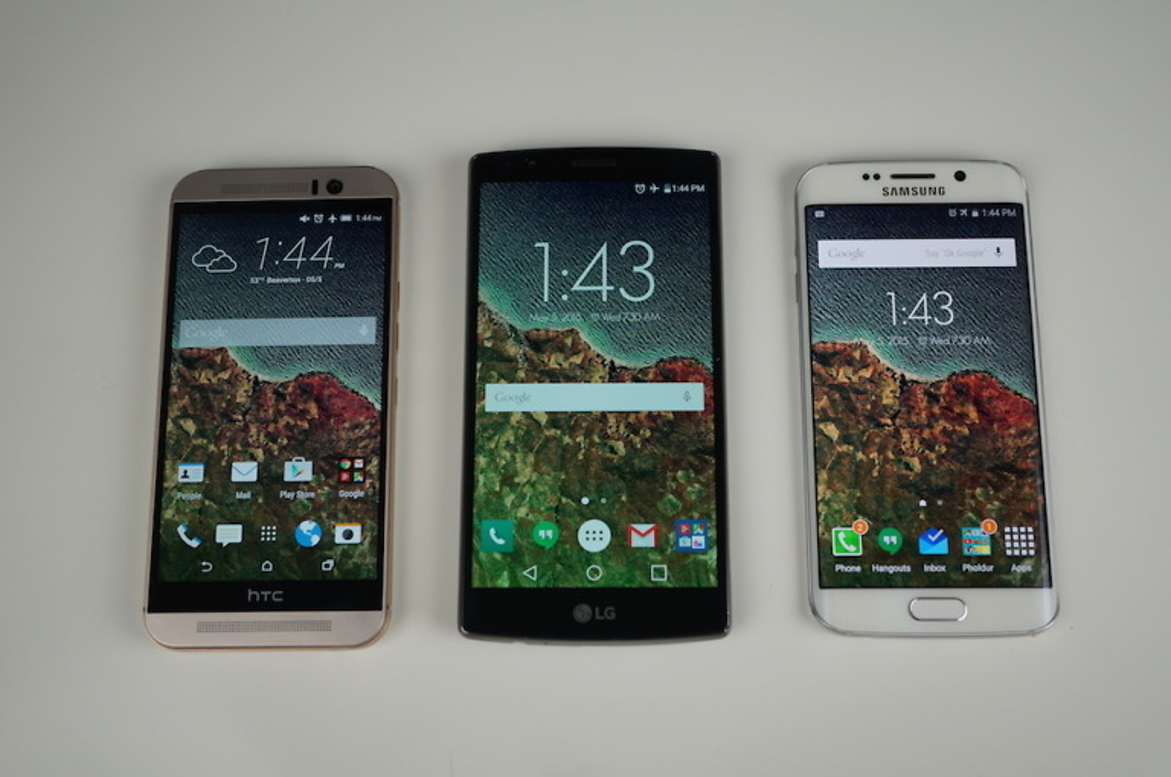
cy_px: 388
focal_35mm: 45
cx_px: 586
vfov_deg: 29.8
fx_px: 1462
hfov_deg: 43.7
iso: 100
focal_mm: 30
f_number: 4
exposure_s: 1/60
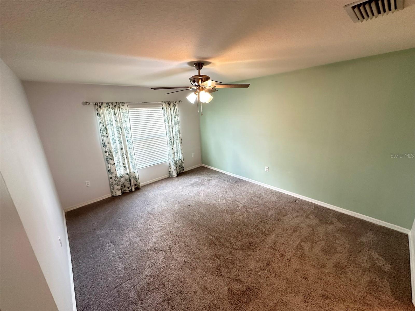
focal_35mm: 14
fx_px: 168
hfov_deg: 102.1
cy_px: 156
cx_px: 208
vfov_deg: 85.7
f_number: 2.2
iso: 320
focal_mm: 2.22
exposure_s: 1/60
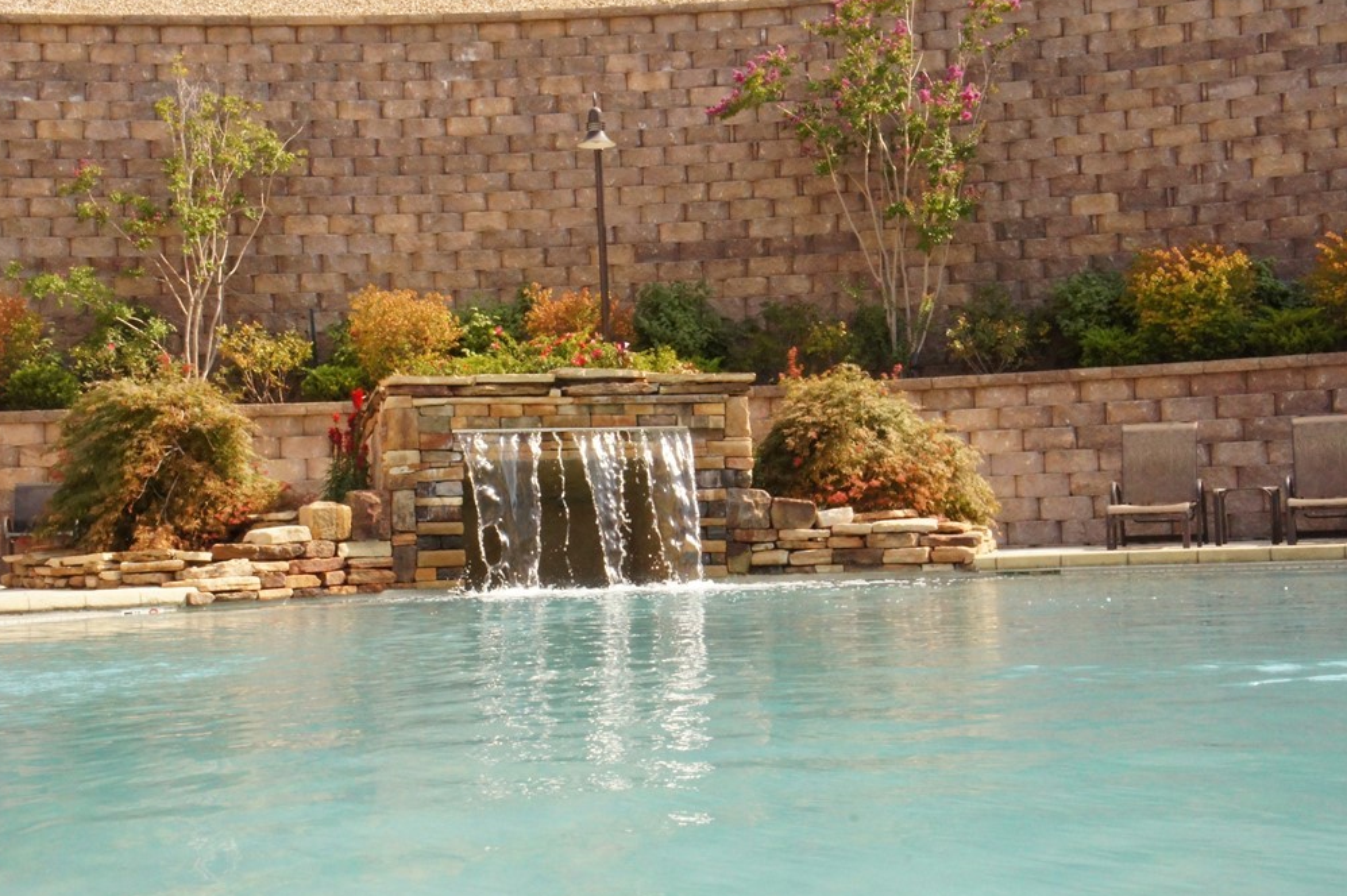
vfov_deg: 27.5
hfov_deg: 40.4
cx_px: 635
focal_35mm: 49
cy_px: 473
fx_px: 1832
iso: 3200
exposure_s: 1/320
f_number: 25
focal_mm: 30
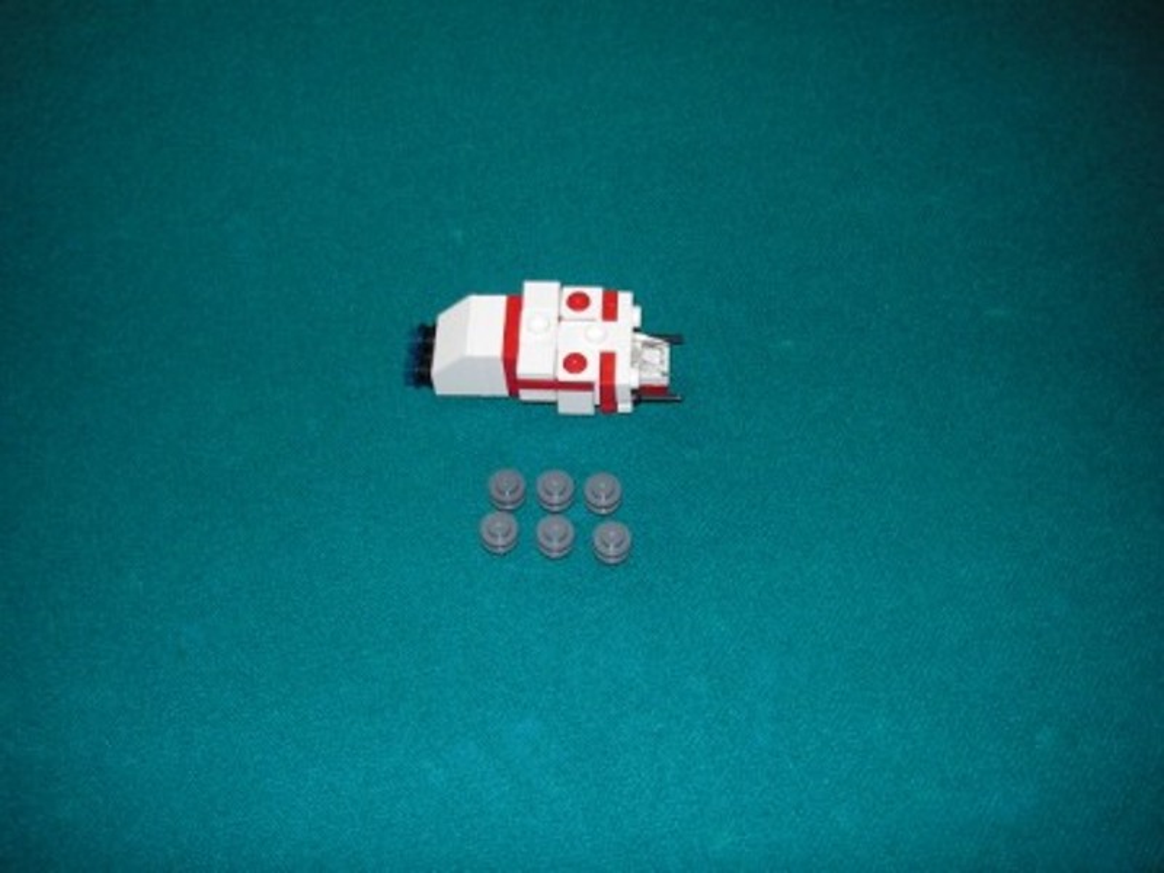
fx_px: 1278
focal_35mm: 38
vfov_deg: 37.7
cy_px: 436
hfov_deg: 49.0
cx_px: 582
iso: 100
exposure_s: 1/30
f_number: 3.3
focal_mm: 6.3
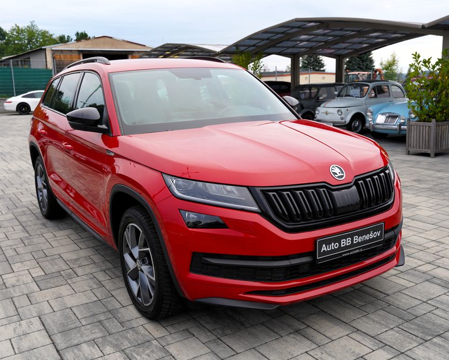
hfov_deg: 50.3
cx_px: 224
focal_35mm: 36
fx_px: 479
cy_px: 184
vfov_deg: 41.2
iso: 100
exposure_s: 1/125
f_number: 5
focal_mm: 31
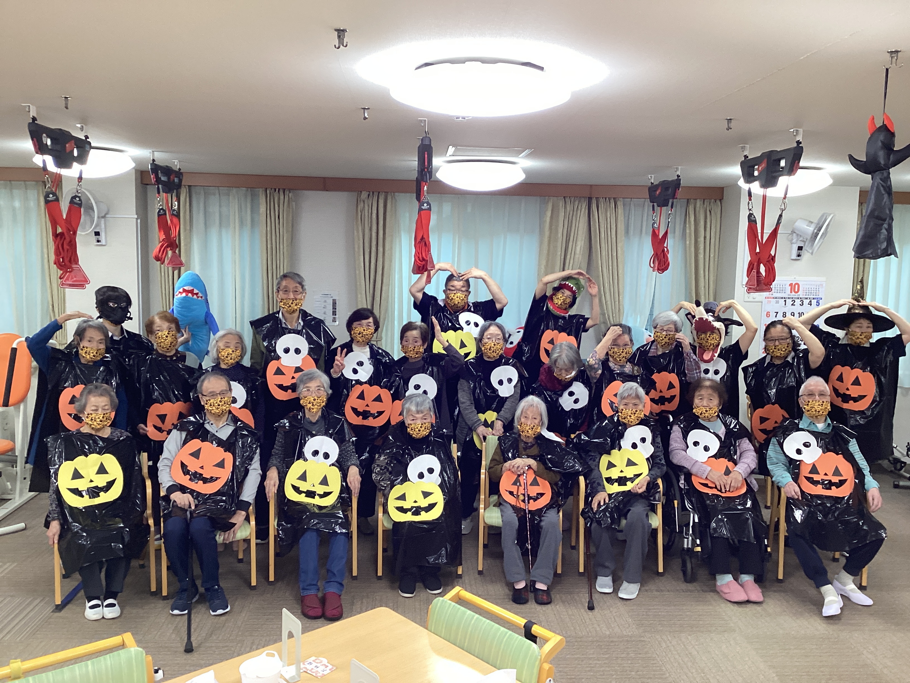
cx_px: 455
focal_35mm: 31
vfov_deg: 45.4
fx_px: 815
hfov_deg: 58.4
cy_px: 342
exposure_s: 1/50
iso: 125
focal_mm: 3.3
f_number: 2.4
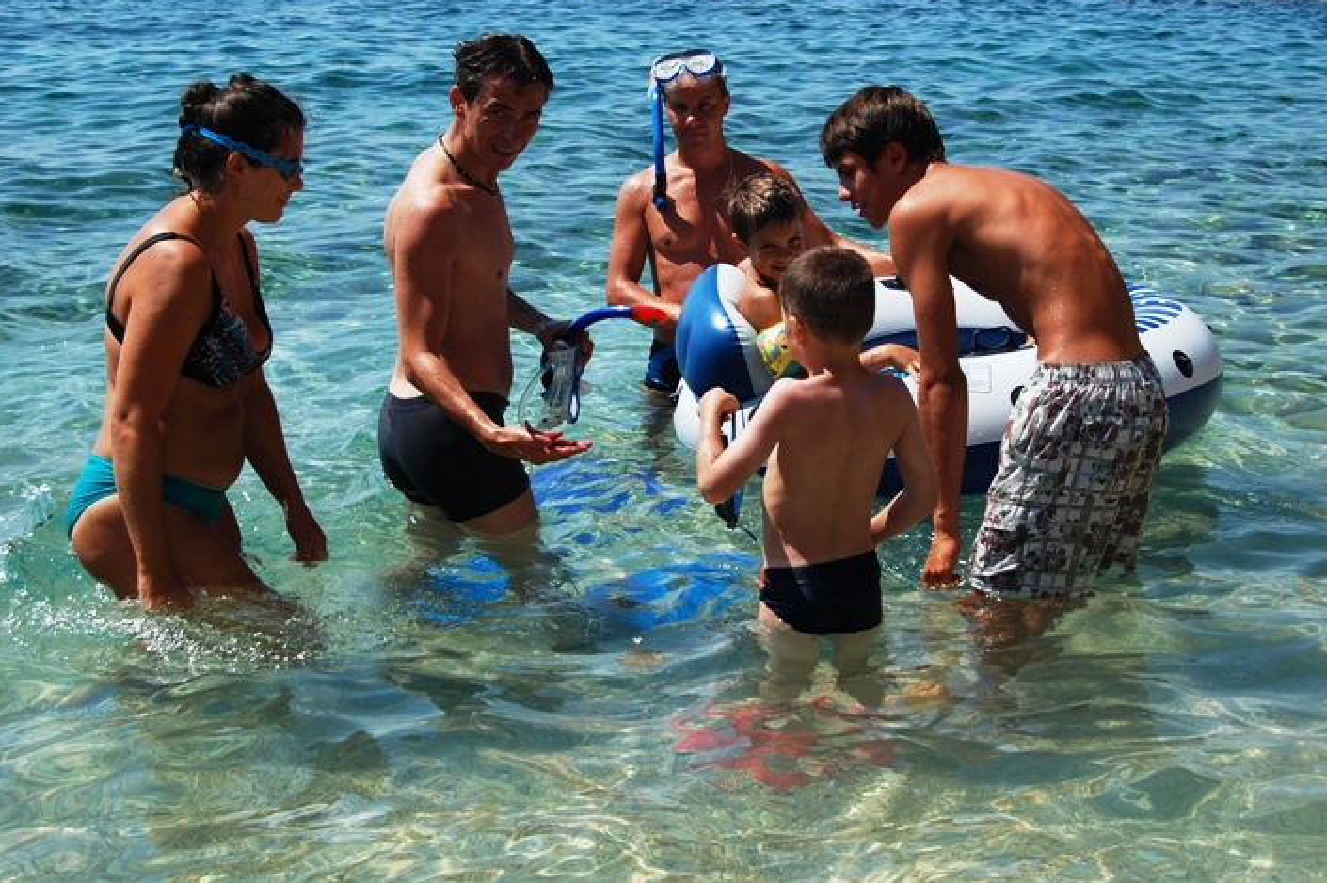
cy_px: 384
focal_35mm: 60
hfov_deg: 33.6
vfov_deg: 22.7
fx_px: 2194
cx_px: 730
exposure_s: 1/160
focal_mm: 35
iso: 200
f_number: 6.3
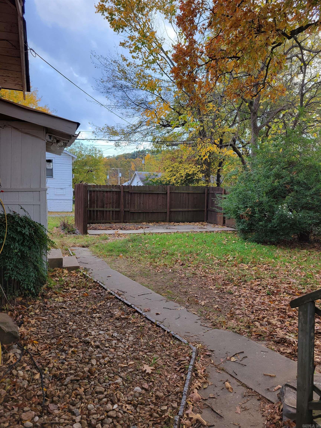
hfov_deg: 53.1
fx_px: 321
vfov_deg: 67.3
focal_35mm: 26
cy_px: 214
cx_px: 160
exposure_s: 1/172
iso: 40
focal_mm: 5.4
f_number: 1.8
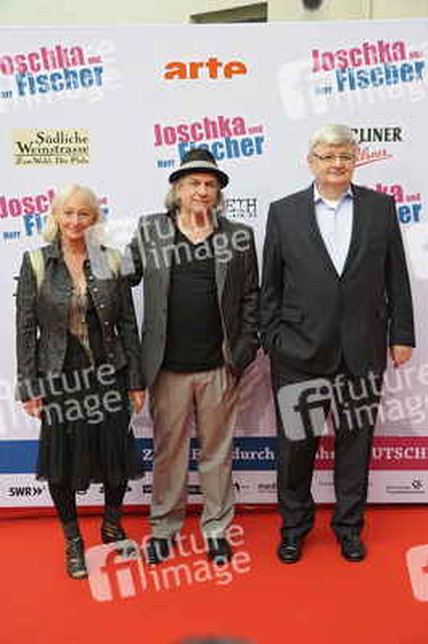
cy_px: 322
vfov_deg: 36.3
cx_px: 214
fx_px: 982
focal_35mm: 55
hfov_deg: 24.6
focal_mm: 55
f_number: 6.3
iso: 500
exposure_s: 1/200
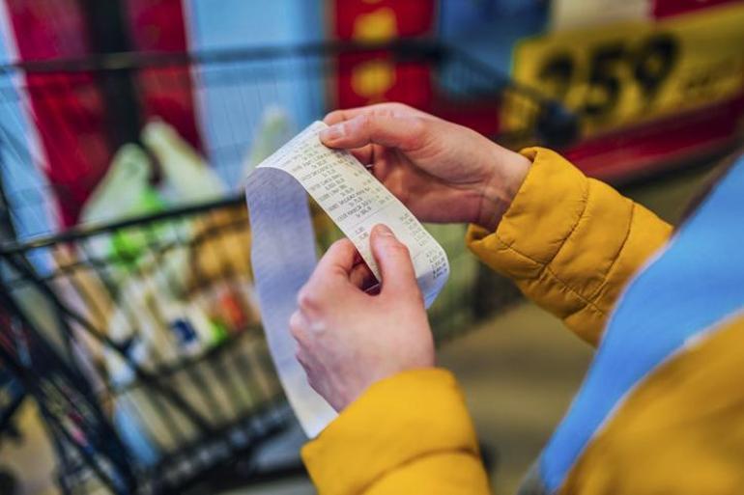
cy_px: 248
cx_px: 372
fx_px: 723
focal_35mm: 35
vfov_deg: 37.8
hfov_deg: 54.4
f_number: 1.8
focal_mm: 35
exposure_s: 1/250
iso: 160
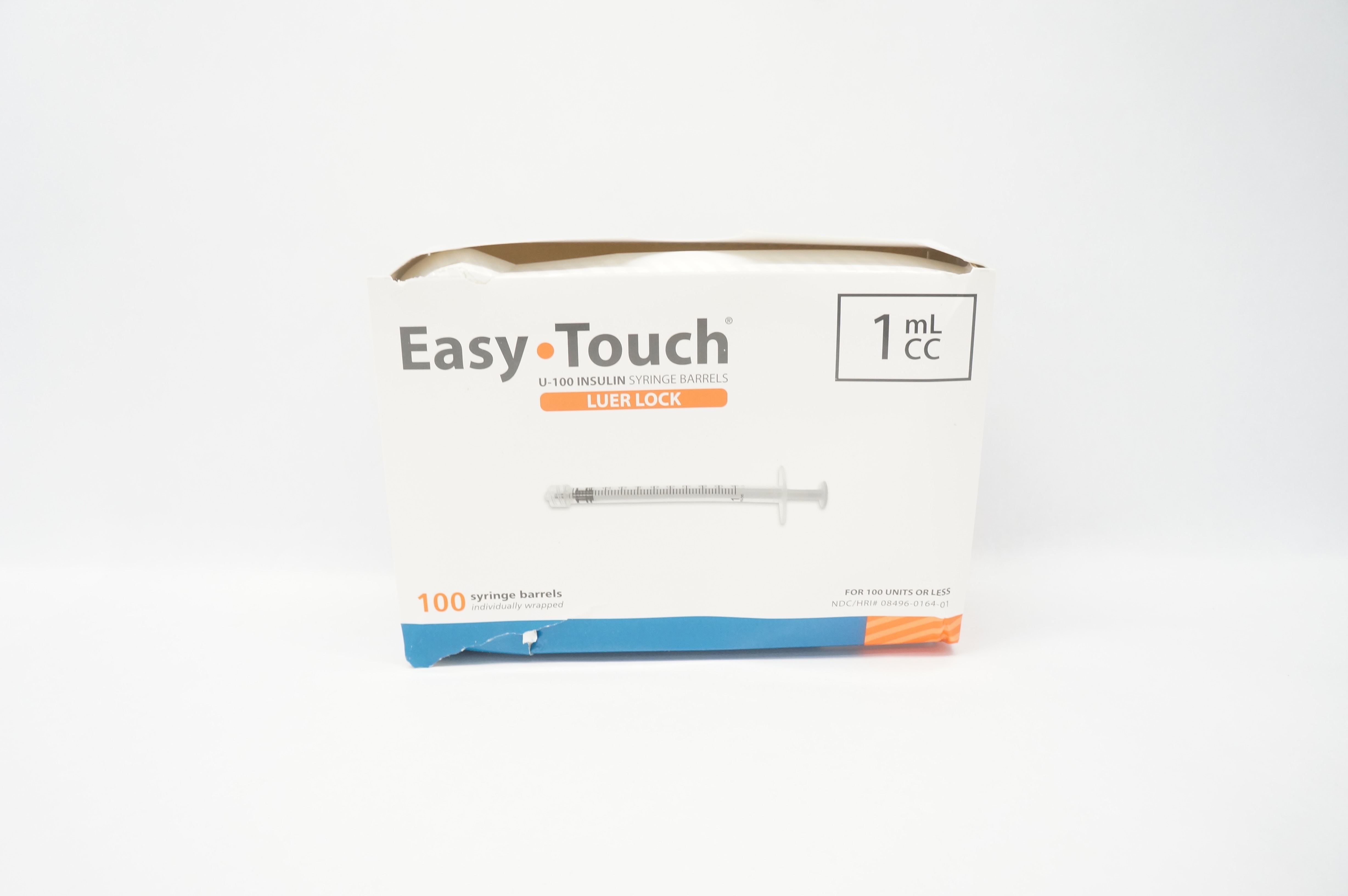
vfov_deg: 47.8
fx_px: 1010
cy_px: 448
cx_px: 674
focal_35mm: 27
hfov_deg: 67.4
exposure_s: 1/80
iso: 800
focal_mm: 18
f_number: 5
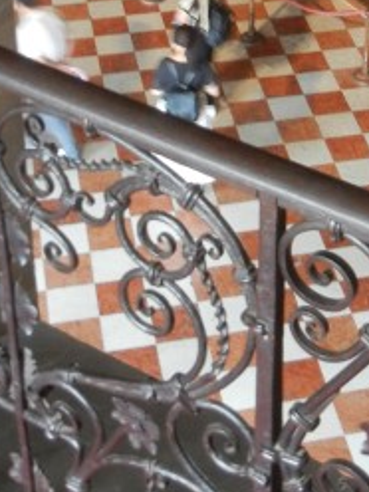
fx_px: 1322
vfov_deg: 20.0
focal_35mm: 93
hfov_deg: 15.8
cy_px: -63
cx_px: 288
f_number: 3.5
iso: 400
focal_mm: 5.4
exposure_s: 1/4.5
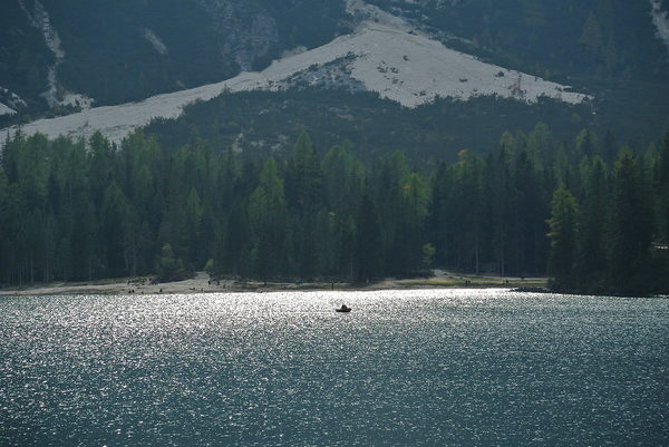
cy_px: 224
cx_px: 334
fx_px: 3087
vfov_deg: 8.3
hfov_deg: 12.4
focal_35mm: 166
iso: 100
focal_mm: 61.6
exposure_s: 1/800
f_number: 4.5
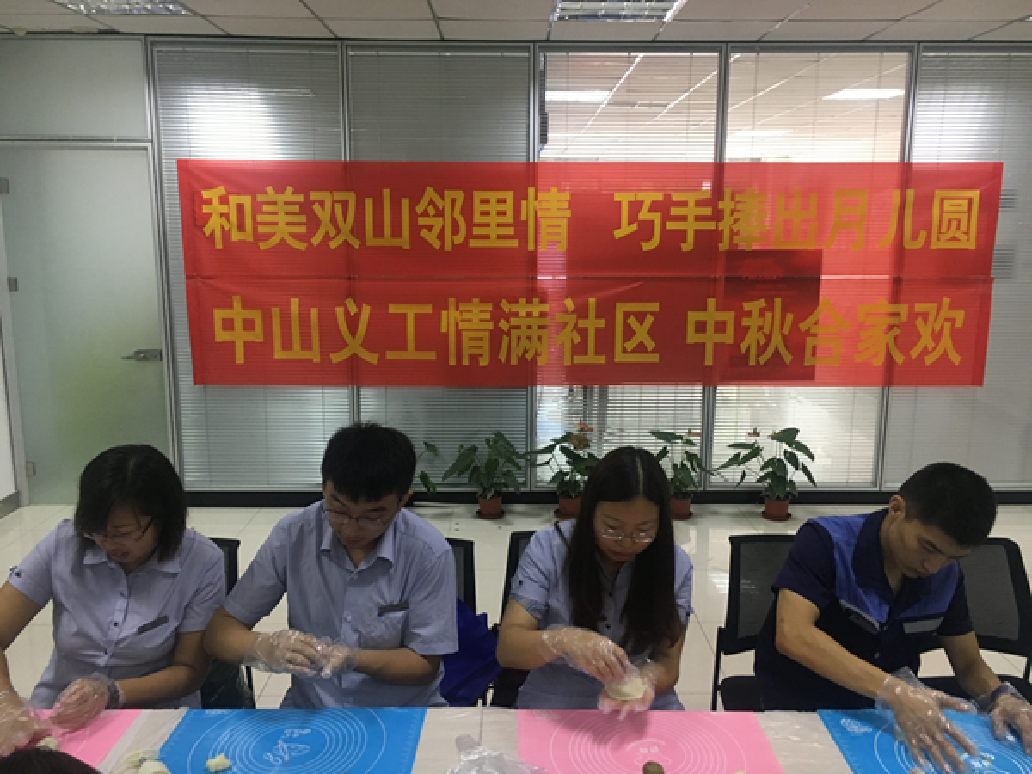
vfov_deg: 48.2
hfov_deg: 61.7
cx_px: 516
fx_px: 865
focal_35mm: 29
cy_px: 387
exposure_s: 1/33
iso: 160
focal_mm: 4.15
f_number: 2.2
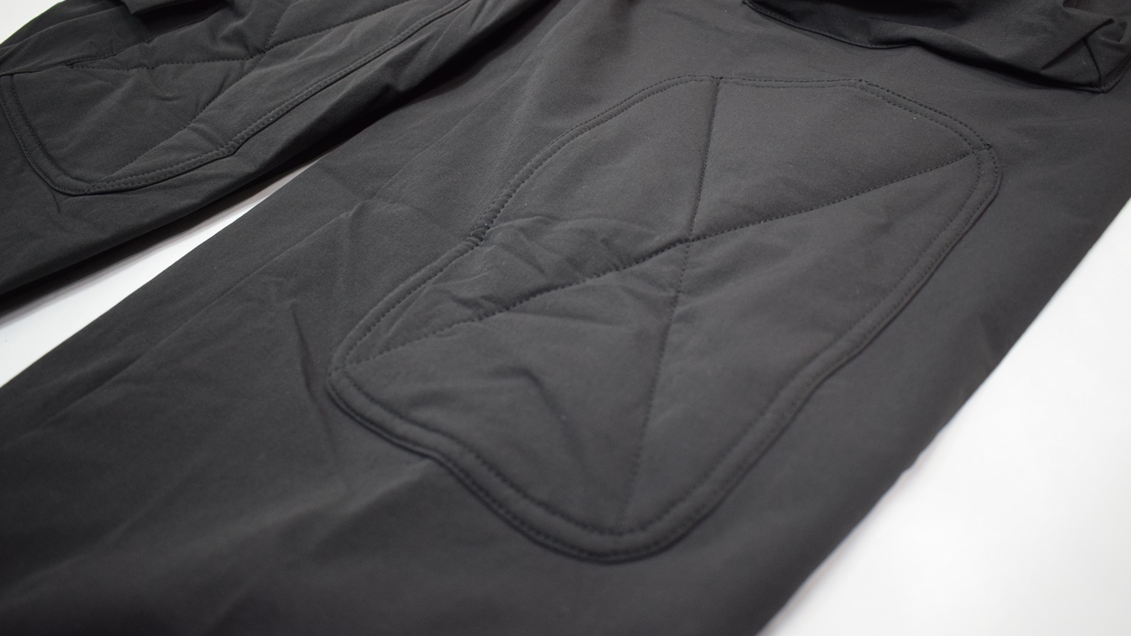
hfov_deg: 56.6
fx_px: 1050
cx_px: 568
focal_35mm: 35
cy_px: 262
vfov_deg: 33.6
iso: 1250
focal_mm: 22
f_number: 3.8
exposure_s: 1/60
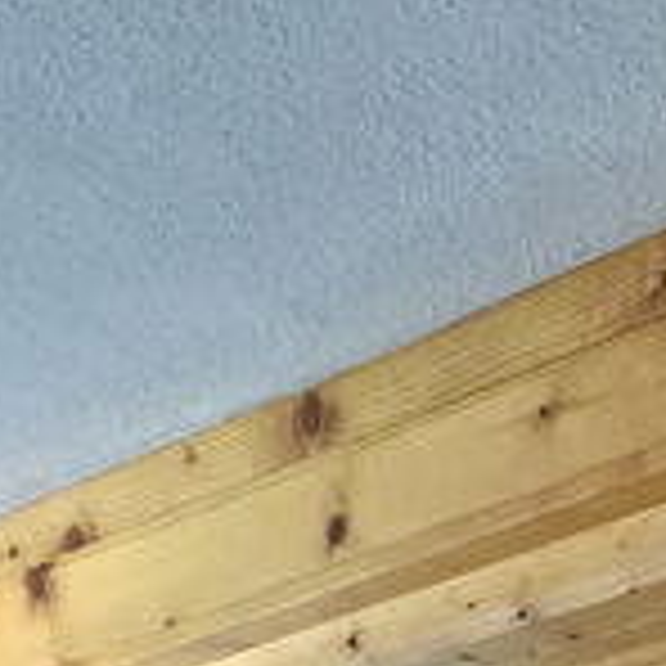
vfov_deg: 12.0
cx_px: 738
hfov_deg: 15.4
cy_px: 1714
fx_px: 2394
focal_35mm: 110
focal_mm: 6.4
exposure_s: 1/100
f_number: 1.8
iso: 400
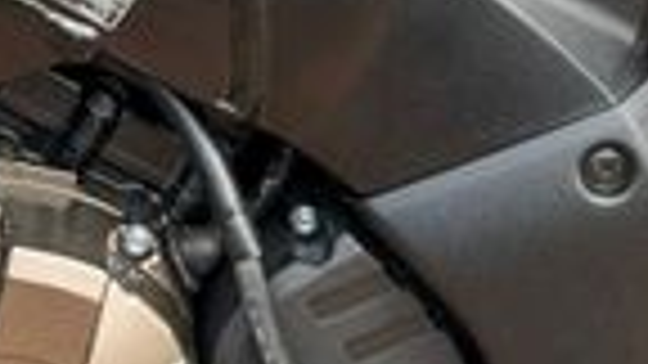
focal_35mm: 232
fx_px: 3986
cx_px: 86
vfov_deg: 5.2
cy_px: -31
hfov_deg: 9.3
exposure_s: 1/1353
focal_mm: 6.76
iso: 100
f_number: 1.78
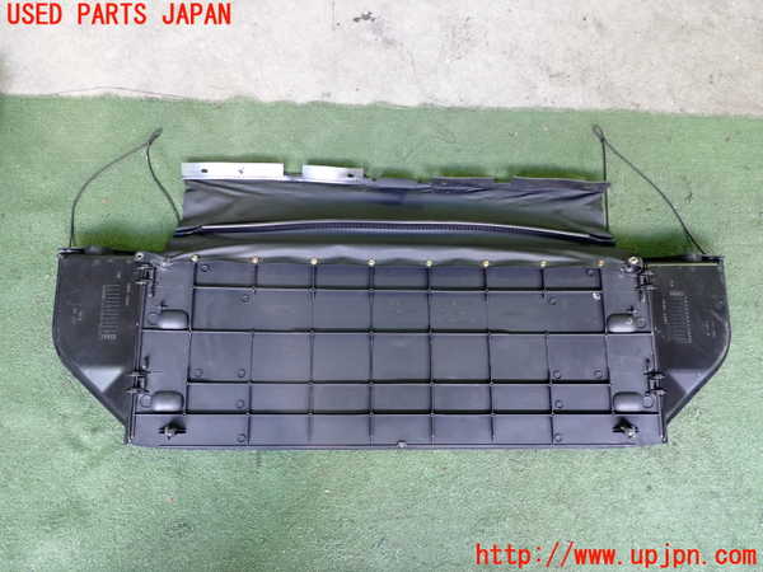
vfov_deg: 46.8
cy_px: 286
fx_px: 661
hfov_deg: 60.0
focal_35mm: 30
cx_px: 382
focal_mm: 5.4
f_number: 2.3
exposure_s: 1/30
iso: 400
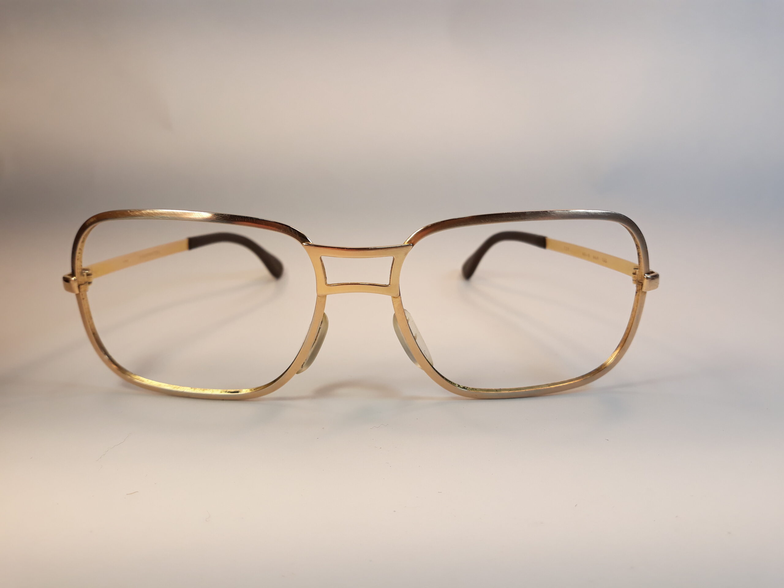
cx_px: 392
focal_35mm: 27
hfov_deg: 65.3
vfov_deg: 51.4
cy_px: 294
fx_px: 612
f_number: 1.7
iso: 40
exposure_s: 1/464
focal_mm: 3.71
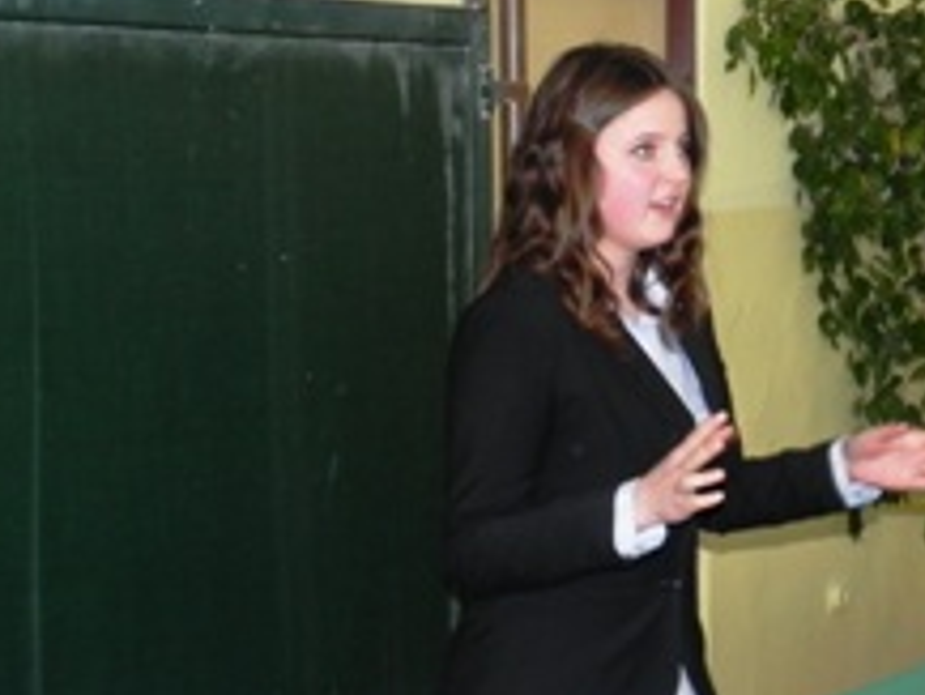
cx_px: 524
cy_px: 503
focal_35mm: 95
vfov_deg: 15.5
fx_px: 2540
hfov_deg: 20.6
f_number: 3.2
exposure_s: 1/30
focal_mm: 8.2
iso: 200
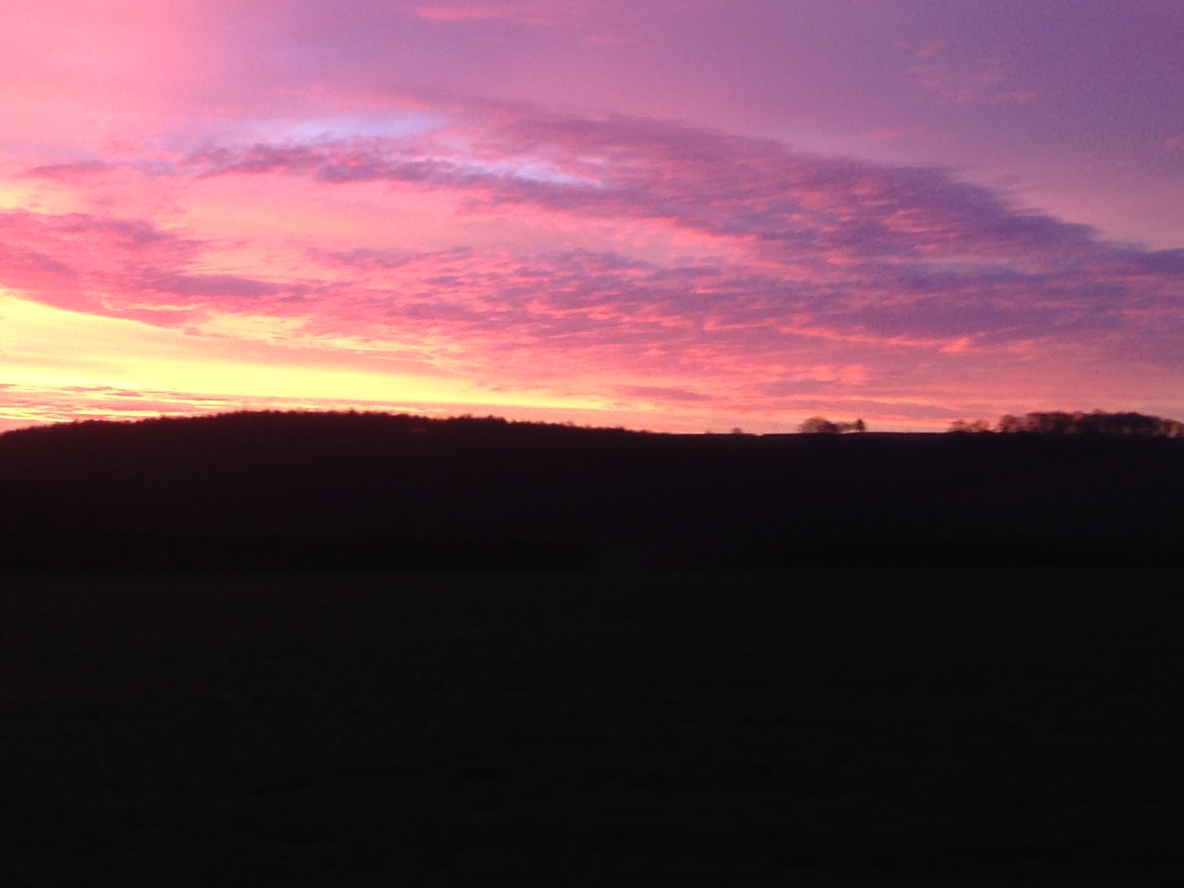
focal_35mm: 75
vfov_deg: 19.5
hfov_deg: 25.4
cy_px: 240
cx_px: 202
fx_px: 2565
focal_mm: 4.12
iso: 50
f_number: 2.4
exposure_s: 1/30
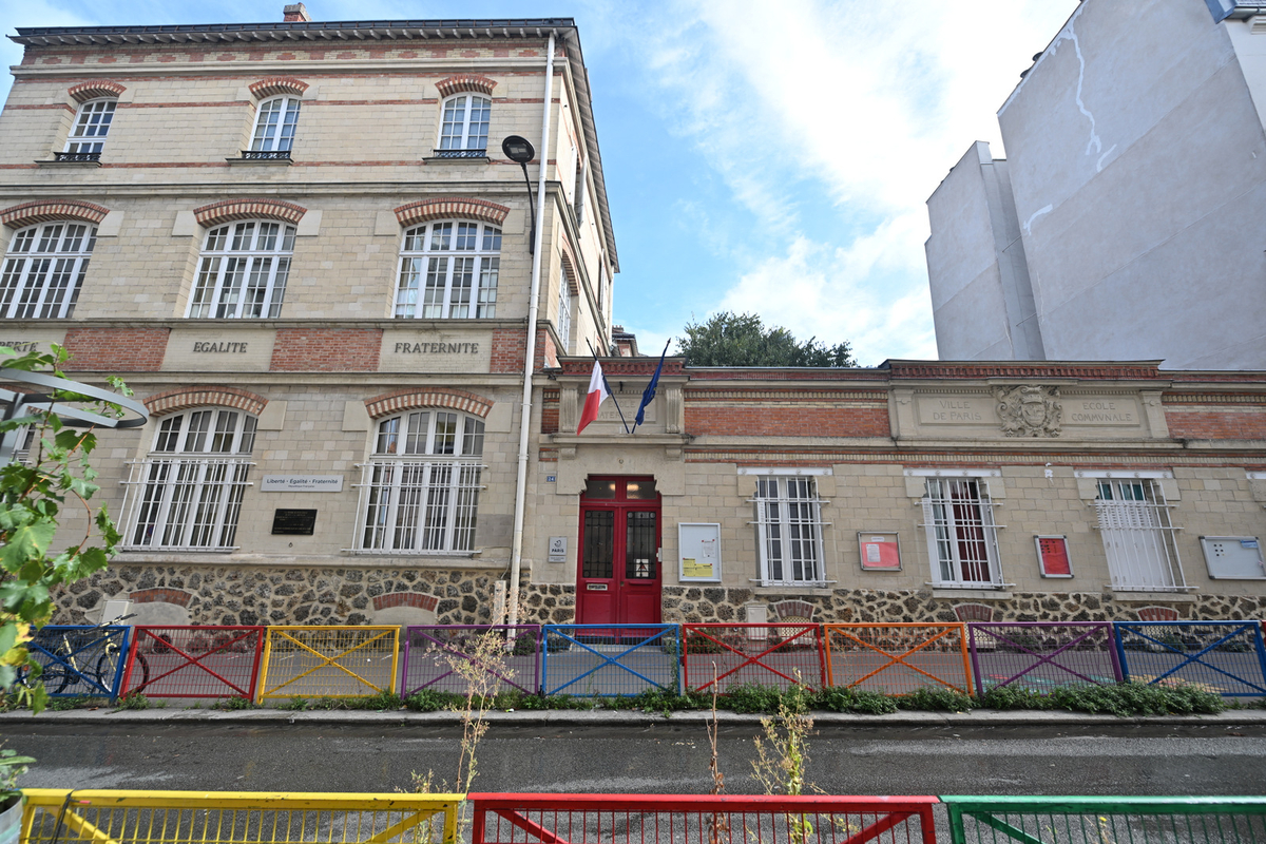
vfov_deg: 81.2
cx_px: 633
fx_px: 492
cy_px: 422
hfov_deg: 104.3
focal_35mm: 14
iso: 72
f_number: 3.5
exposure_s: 1/250
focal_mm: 14
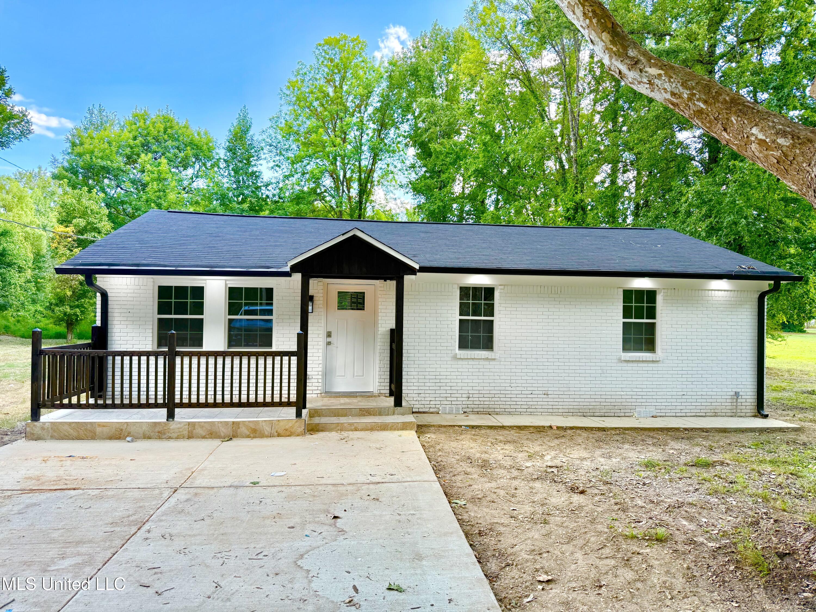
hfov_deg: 71.6
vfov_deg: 56.8
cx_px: 408
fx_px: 566
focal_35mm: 24
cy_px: 306
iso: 100
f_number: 1.78
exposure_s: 1/524
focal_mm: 6.76
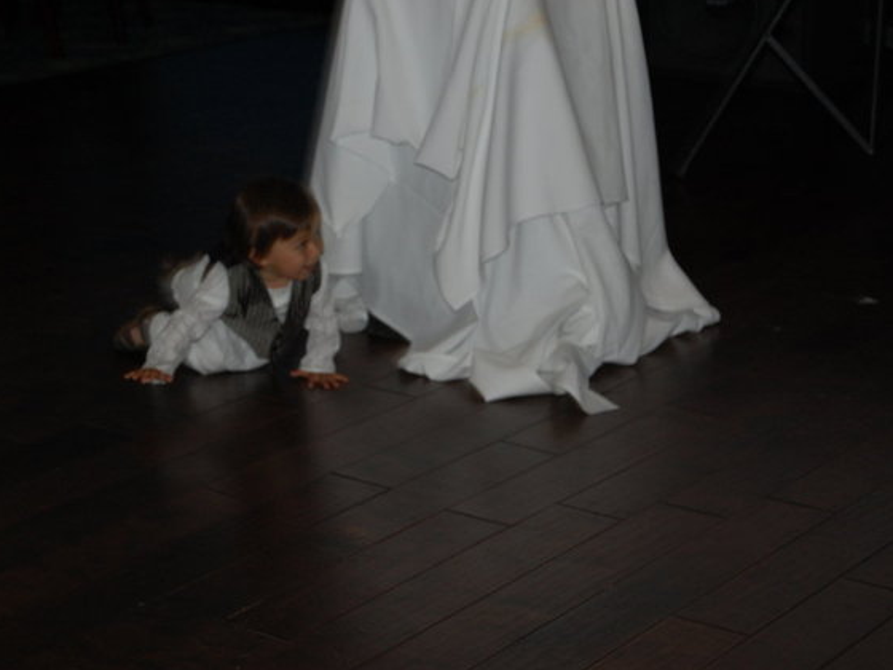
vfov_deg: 16.3
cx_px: 400
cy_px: 335
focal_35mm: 91
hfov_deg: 21.6
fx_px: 2336
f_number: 5.6
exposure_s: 1/60
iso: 400
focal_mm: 55
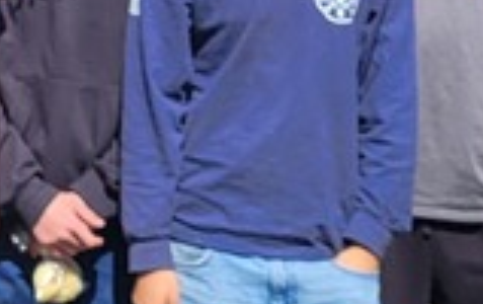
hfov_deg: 10.6
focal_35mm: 177
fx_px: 2334
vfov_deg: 7.3
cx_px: -553
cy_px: -231
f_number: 1.8
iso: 40
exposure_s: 1/2327
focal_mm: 5.4
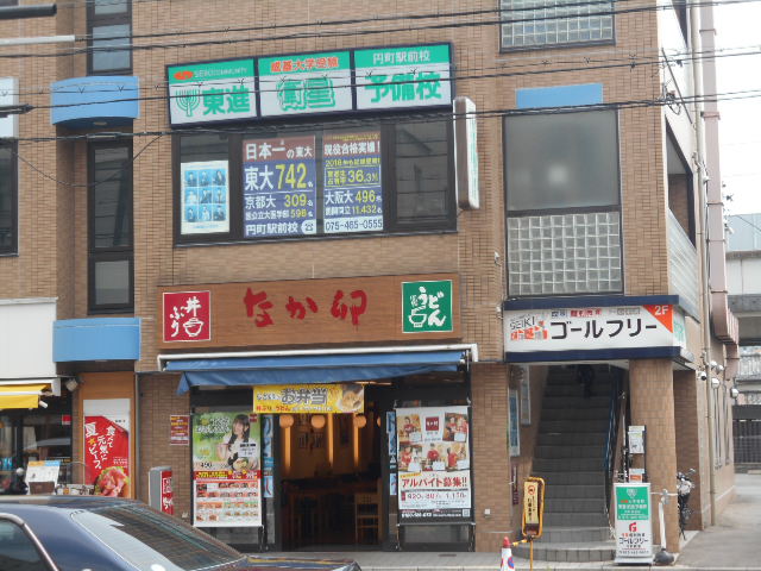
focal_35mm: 76
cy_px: 286
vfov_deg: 19.4
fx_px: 1671
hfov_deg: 25.7
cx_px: 380
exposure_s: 1/160
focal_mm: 13.5
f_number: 5.8
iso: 80
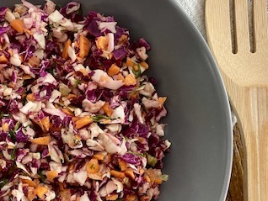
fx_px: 380
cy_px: 131
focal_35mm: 49
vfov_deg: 29.5
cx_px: 62
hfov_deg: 37.7
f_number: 1.8
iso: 160
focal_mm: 4.25
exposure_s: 1/50
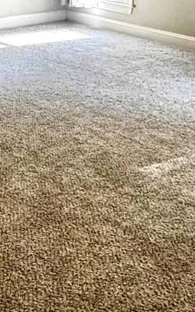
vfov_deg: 28.8
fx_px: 552
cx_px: 4
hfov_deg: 19.5
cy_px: -24
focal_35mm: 65
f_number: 2.2
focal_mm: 2.22
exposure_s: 1/60
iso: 200
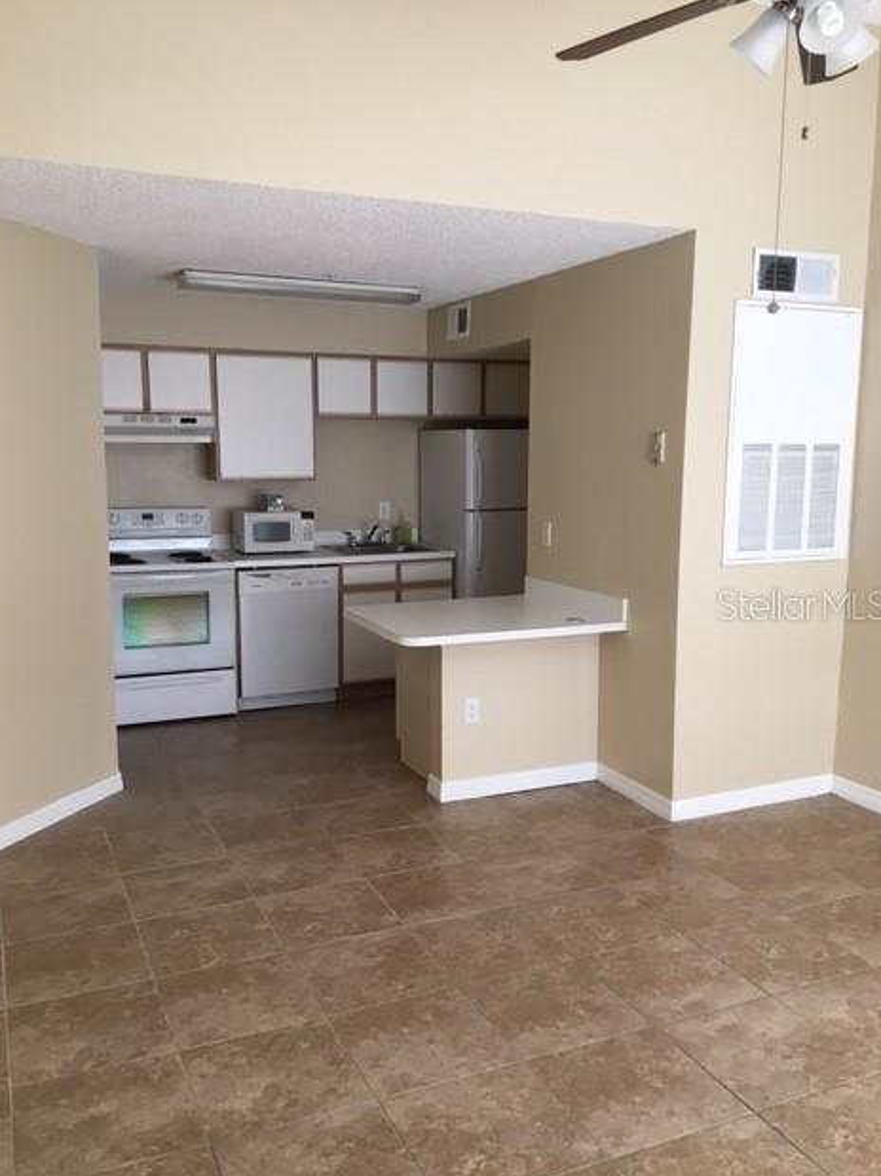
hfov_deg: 46.8
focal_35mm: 30
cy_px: 604
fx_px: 1018
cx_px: 440
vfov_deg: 60.0
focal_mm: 4.15
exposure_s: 1/30
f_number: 2.2
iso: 50
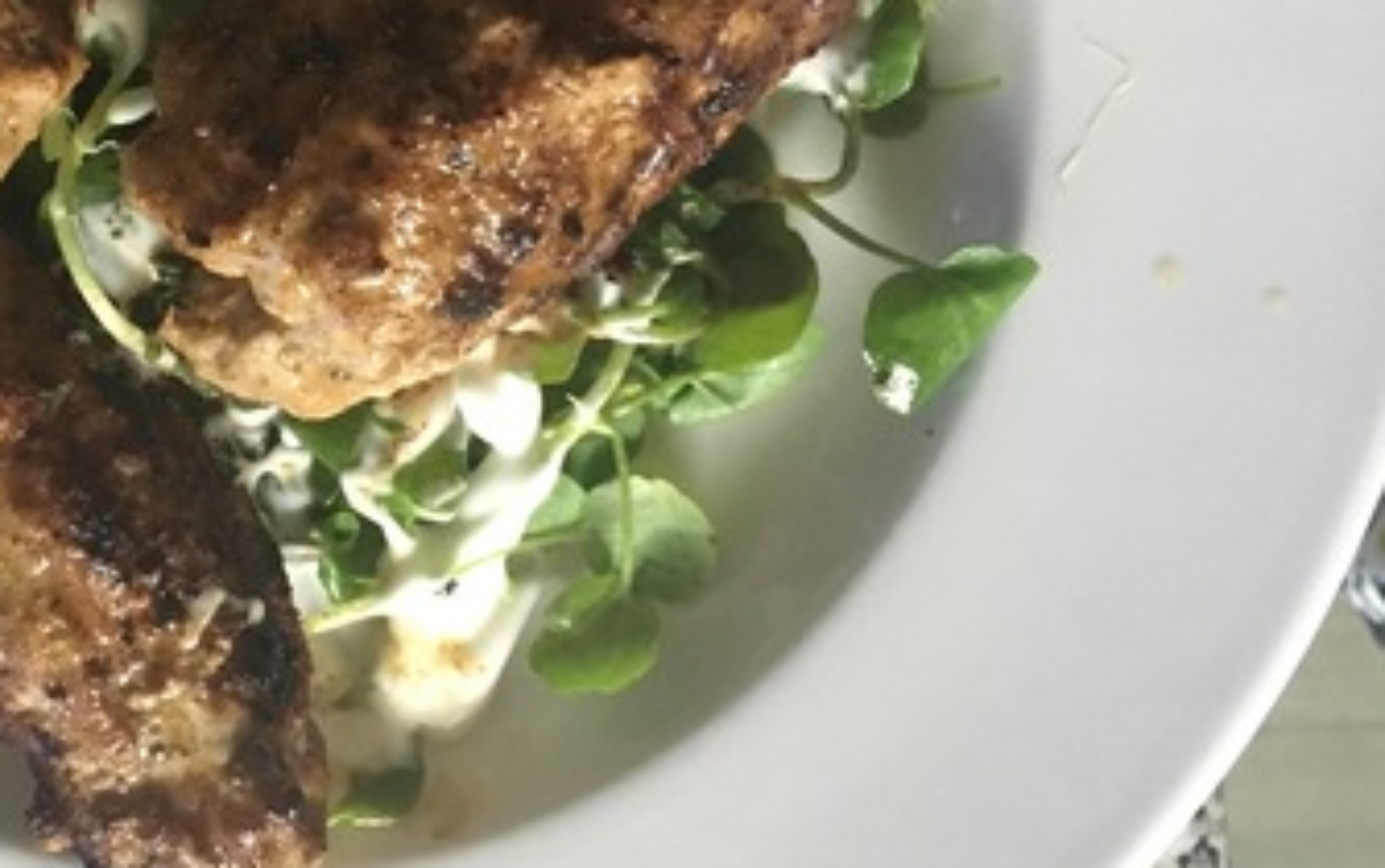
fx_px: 2078
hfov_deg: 35.7
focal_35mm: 55
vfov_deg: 23.1
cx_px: 289
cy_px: 116
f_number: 2.2
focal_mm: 4.15
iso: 320
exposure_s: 1/17
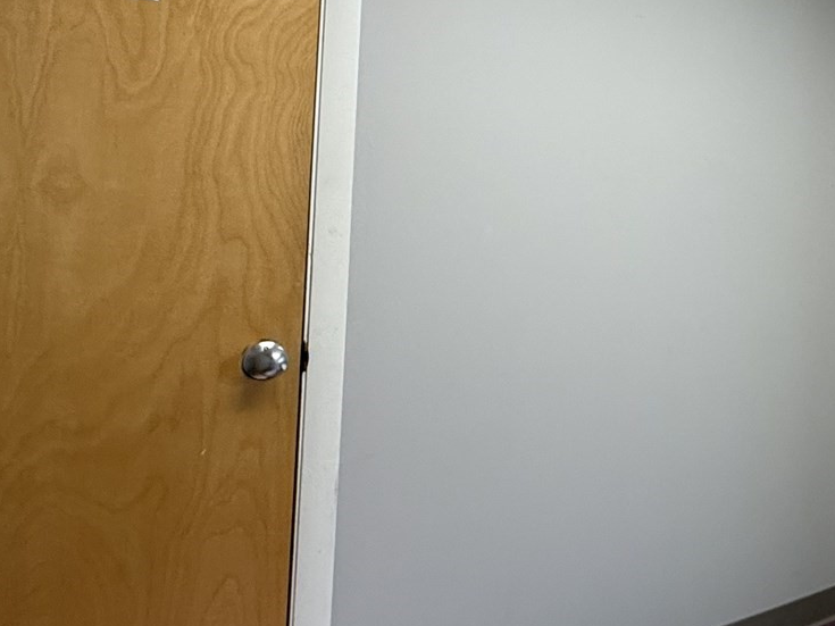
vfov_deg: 36.3
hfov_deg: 39.7
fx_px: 941
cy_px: 197
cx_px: 902
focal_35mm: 39
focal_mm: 2.22
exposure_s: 1/99
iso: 200
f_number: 2.2
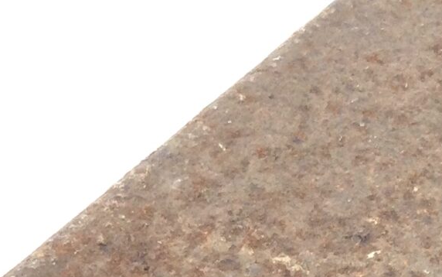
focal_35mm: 147
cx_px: 763
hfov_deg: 13.0
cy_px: 581
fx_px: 1771
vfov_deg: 8.4
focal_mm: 3.3
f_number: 2.4
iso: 25
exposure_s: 1/50
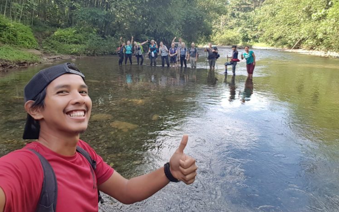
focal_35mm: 24
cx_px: 159
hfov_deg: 74.7
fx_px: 222
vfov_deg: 50.5
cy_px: 79
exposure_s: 1/243
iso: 50
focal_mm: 2.1
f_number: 1.7
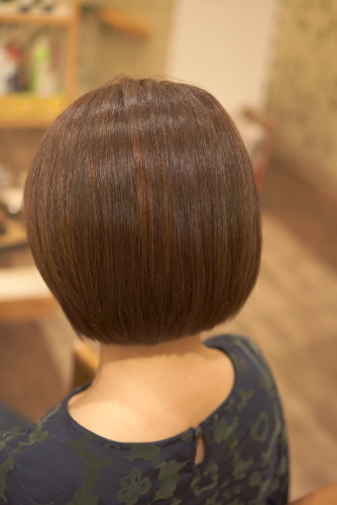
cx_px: 168
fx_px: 736
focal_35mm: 52
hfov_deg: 25.8
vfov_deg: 37.8
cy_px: 252
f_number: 2.2
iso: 800
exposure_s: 1/500
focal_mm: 35
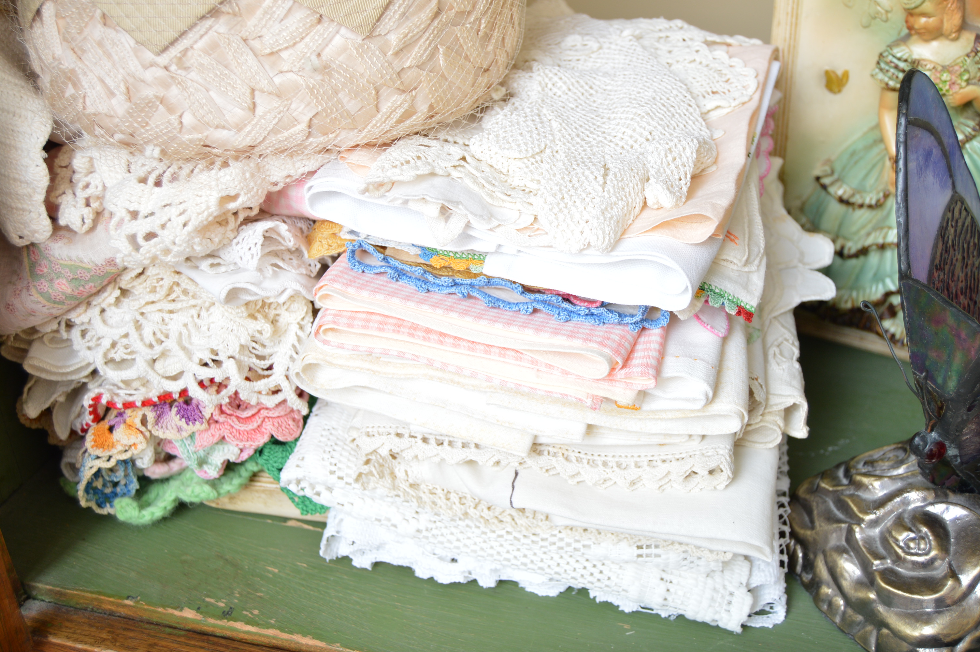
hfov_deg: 49.6
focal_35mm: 39
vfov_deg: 34.1
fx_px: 1061
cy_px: 326
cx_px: 490
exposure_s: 1/200
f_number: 4
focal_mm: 26
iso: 200
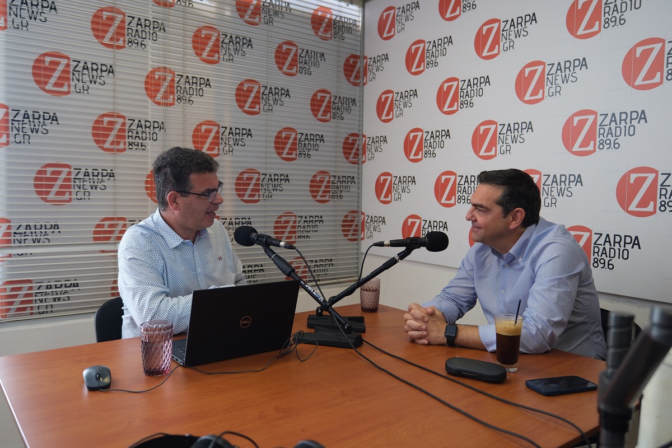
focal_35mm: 20
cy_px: 224
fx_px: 373
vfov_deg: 61.9
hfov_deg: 84.0
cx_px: 336
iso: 400
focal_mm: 13
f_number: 1.4
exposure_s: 1/125
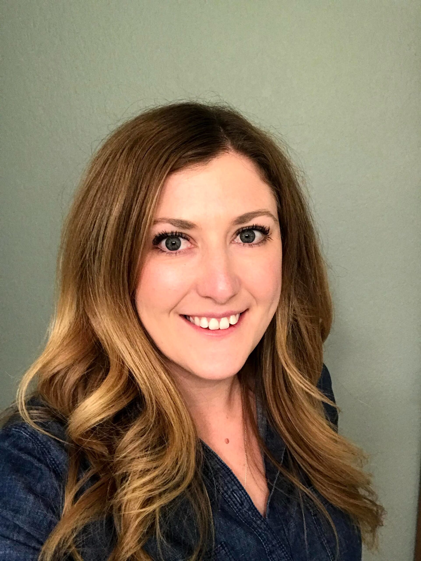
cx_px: 210
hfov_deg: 44.2
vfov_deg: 56.8
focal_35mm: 32
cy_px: 280
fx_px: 518
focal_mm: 2.87
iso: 100
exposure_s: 1/30
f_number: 2.2
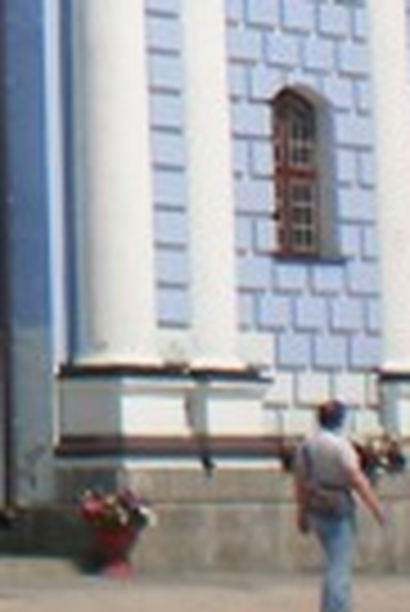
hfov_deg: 7.1
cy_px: -410
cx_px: -433
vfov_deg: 10.5
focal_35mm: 186
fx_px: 3169
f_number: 4.6
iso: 64
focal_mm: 6.3
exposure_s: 1/1000
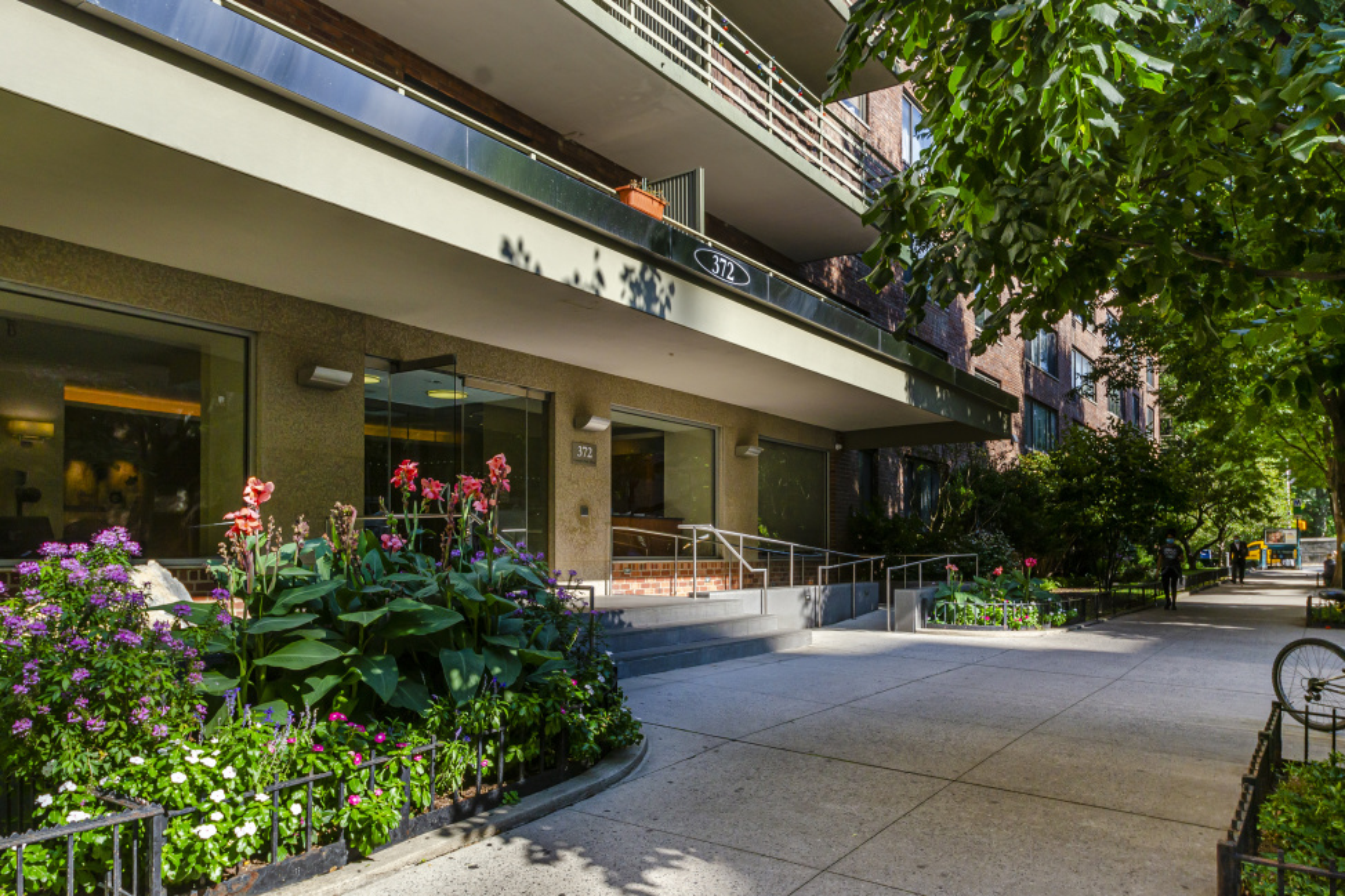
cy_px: 448
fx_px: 896
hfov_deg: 73.8
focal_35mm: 24
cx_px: 672
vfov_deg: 53.1
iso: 100
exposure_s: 1/400
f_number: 8
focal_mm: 16
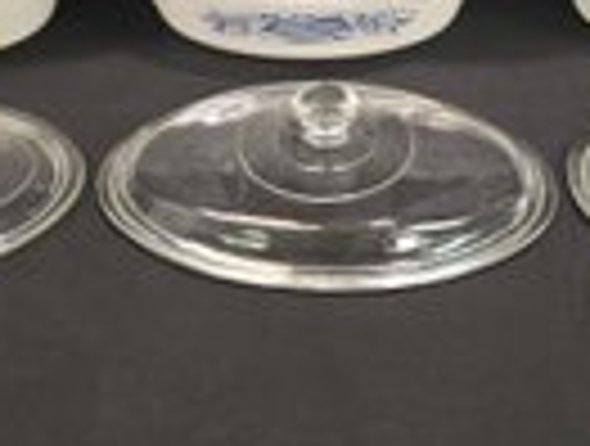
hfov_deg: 32.0
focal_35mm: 60
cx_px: 349
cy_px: 70
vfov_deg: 24.0
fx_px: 1025
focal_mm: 6.3
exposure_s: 1/60
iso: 500
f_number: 1.7
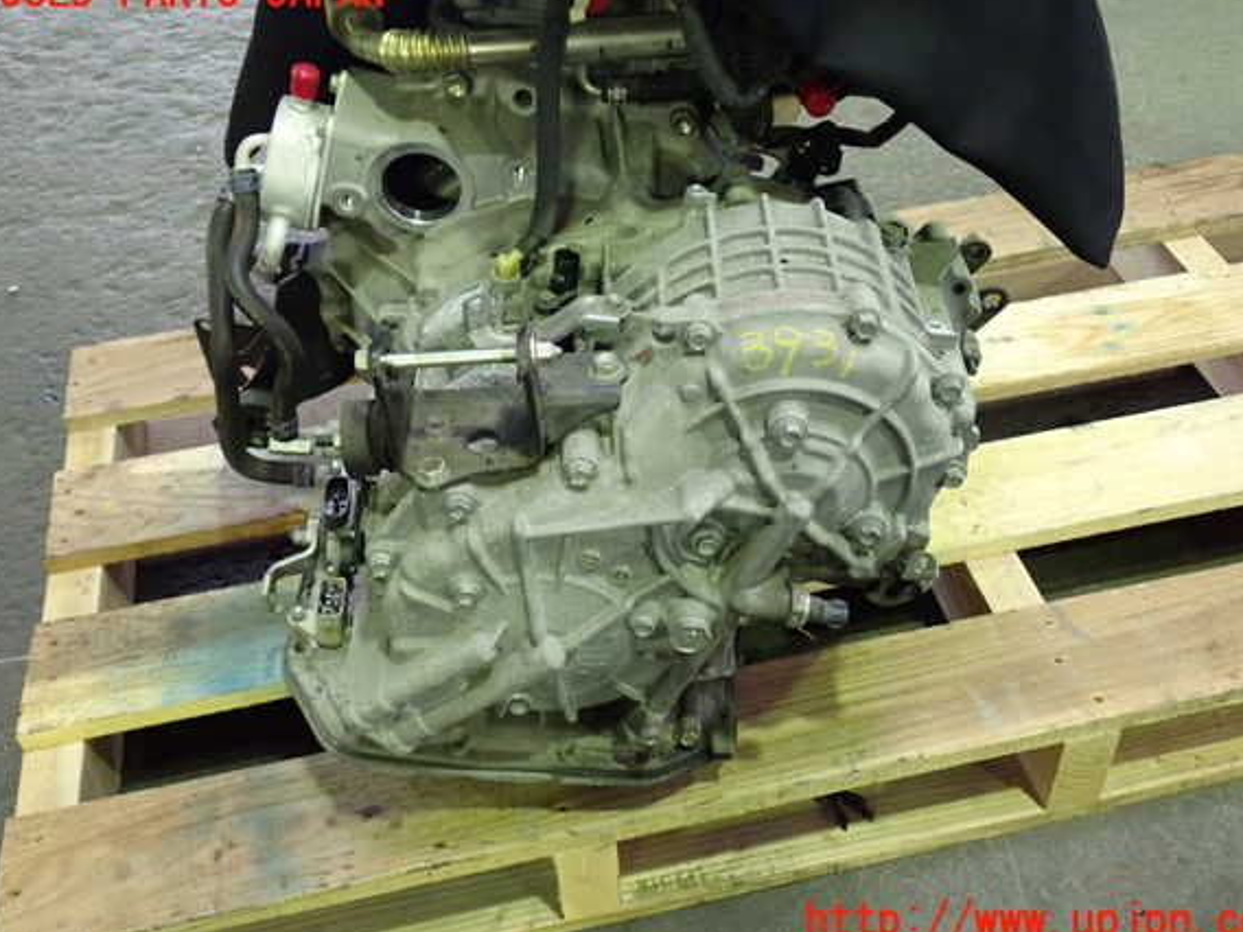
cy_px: 457
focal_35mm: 38
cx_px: 643
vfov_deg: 37.7
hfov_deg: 49.0
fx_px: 1365
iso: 800
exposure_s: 1/30
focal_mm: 6.37
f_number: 2.5
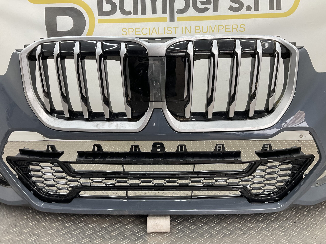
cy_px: 122
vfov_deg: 48.2
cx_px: 163
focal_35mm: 29
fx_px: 273
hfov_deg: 61.7
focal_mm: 3
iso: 32
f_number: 1.8
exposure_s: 1/120
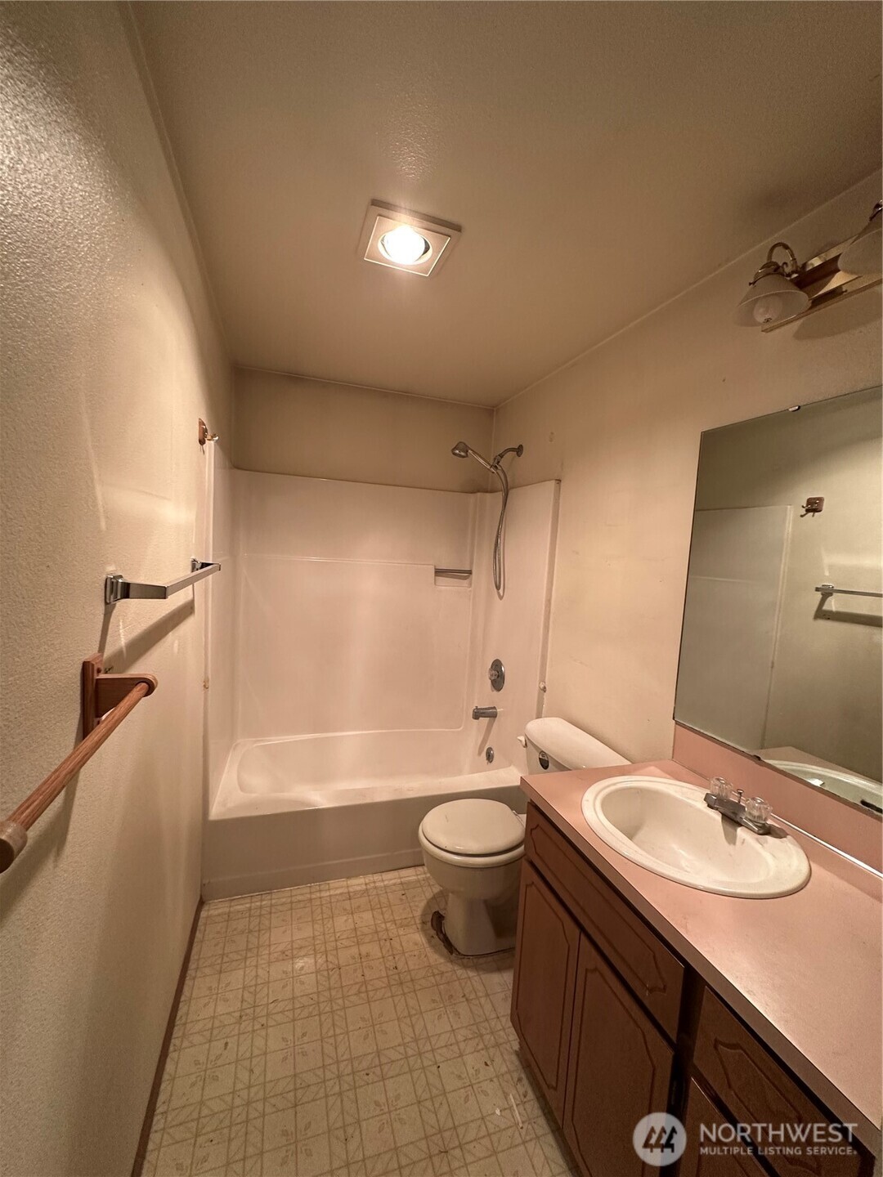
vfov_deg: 102.1
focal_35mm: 14
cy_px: 588
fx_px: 476
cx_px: 442
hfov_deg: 85.7
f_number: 2.2
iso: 200
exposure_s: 1/60
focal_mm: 2.22
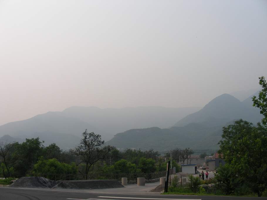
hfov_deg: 49.0
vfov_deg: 37.7
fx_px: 293
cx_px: 134
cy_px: 100
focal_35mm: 38
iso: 50
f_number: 4
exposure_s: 1/470
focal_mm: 6.3
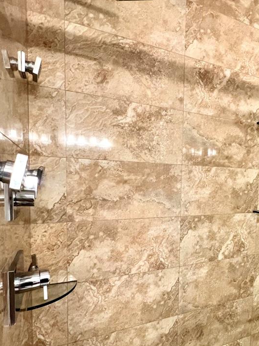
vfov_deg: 75.9
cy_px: 198
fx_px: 219
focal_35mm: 22
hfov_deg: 59.4
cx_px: 177
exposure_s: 1/60
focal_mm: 1.57
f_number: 1.8
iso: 250
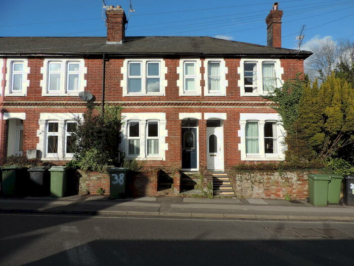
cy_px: 133
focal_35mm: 24
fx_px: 245
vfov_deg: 56.8
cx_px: 177
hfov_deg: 71.6
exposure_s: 1/1250
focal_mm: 4.3
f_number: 3
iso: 80
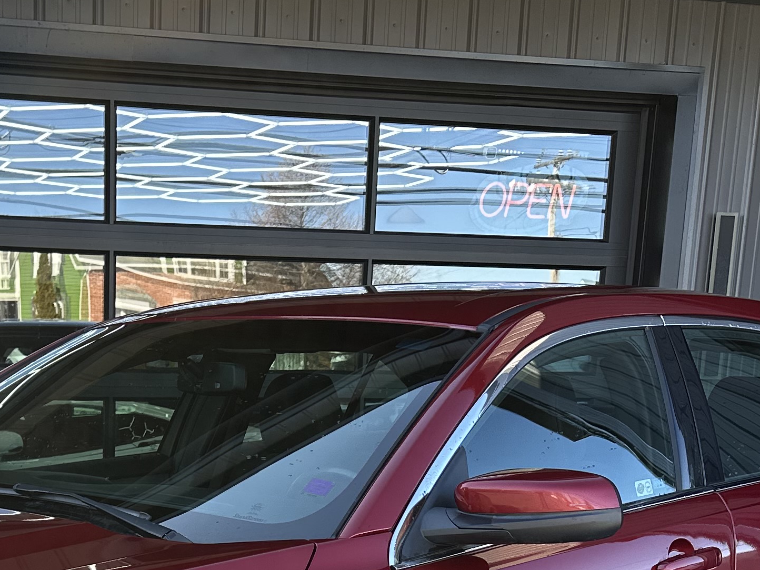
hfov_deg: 28.2
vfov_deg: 19.8
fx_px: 1471
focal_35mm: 67
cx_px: 118
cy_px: 781
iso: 80
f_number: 1.78
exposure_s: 1/450
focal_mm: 6.86
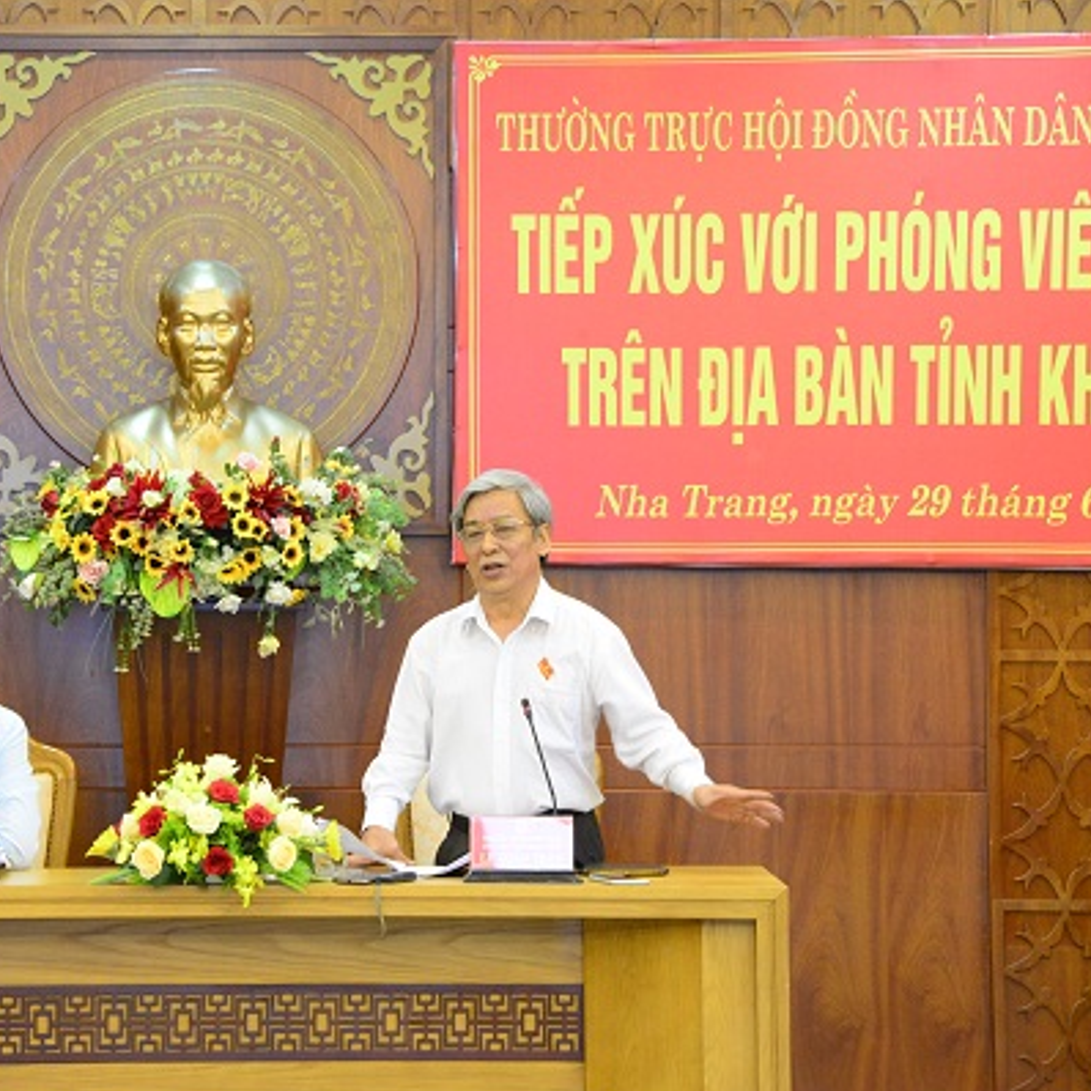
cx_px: 343
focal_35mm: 173
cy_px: 546
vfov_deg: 10.1
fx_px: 6169
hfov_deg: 10.1
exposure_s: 1/15
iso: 4000
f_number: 8
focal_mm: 135
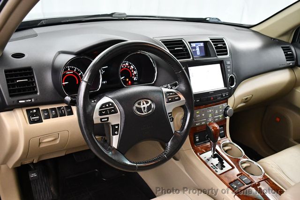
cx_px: 150
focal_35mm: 36
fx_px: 300
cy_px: 100
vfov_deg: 36.9
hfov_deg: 53.1
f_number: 3.5
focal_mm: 18
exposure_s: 1/100
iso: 3200
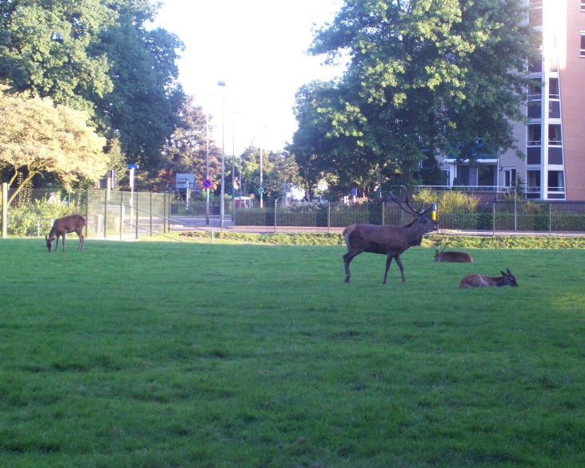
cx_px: 282
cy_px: 238
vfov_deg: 14.1
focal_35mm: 109
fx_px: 1887
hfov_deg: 17.6
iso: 160
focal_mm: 16.8
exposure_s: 1/62.3
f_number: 4.6
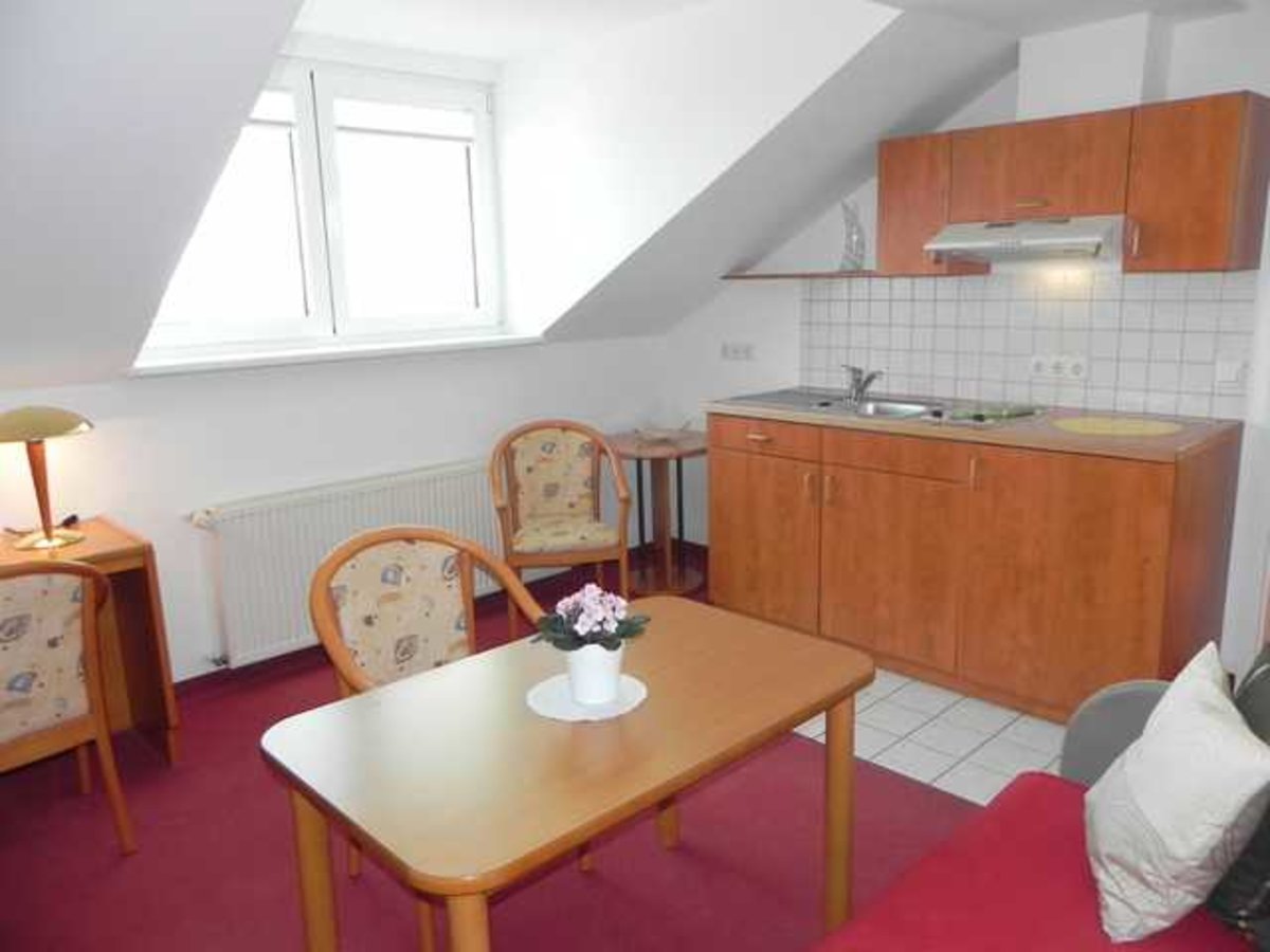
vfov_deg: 53.1
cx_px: 635
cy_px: 476
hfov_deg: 67.3
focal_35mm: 26
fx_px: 954
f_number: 3.2
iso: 160
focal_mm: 4.6
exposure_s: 1/76.3
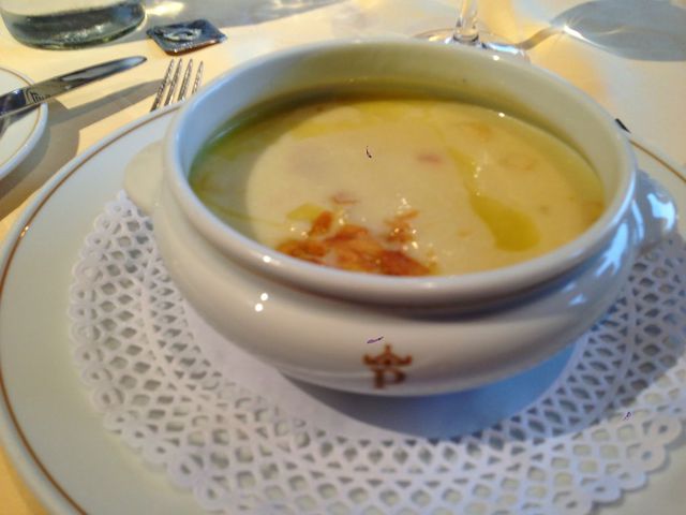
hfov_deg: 55.4
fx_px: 654
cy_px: 258
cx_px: 343
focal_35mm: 33
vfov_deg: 42.9
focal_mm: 4.13
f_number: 2.4
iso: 64
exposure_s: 1/30
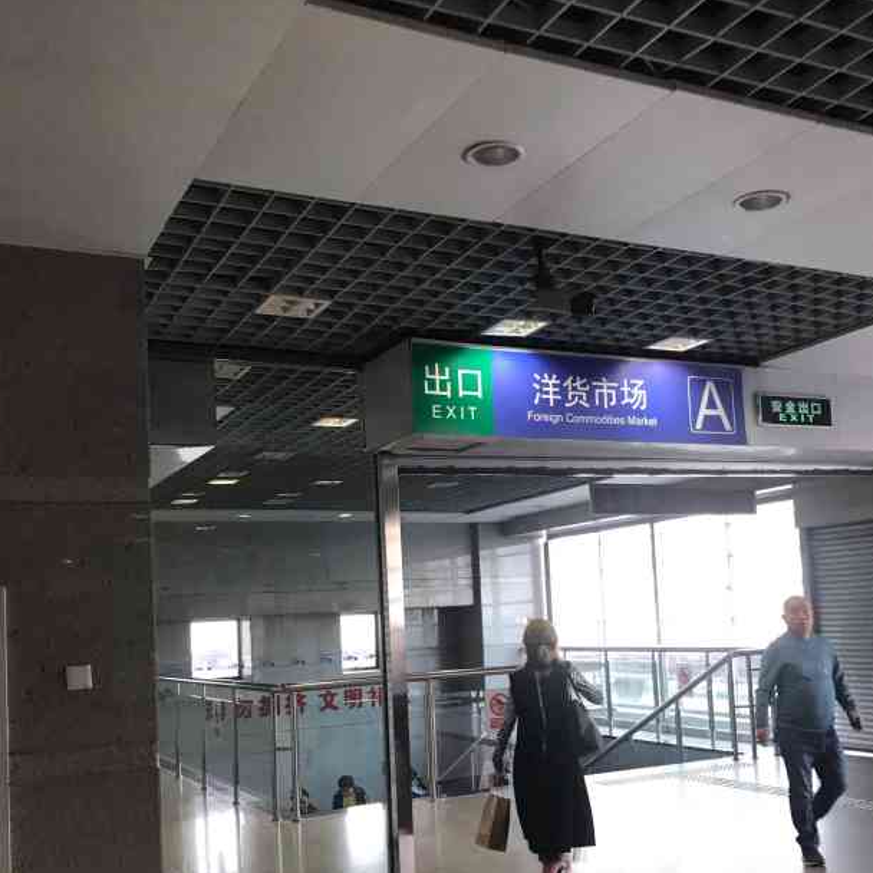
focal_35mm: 38
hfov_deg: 43.8
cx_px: 478
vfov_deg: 43.5
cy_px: 549
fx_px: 1084
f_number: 1.8
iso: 40
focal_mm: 3.99
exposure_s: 1/25
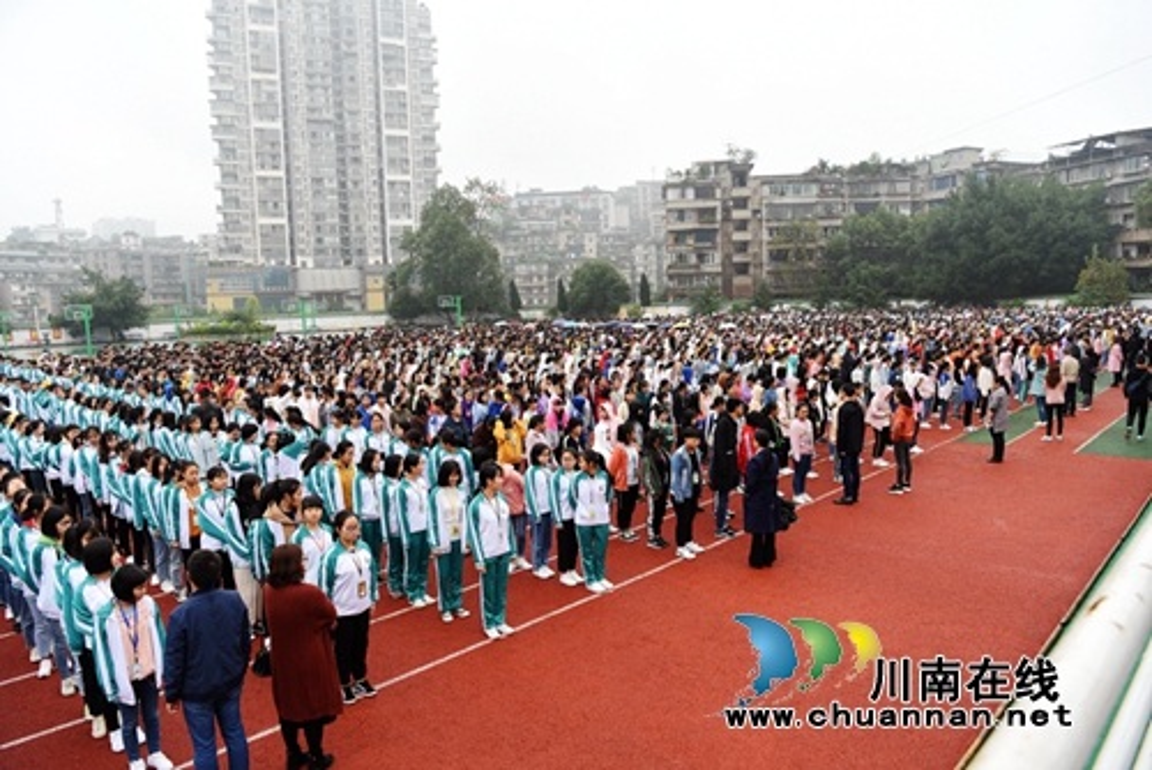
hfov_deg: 73.7
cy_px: 385
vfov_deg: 53.2
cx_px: 576
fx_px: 768
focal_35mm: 24
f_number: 5.6
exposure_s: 1/80
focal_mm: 24
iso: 160
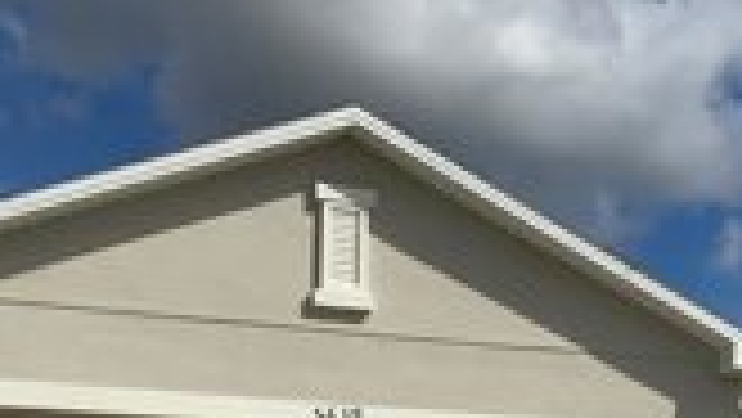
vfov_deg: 16.4
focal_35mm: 69
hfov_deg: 30.1
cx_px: 558
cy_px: 562
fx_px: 1358
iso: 20
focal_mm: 3
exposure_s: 1/4785
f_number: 1.8
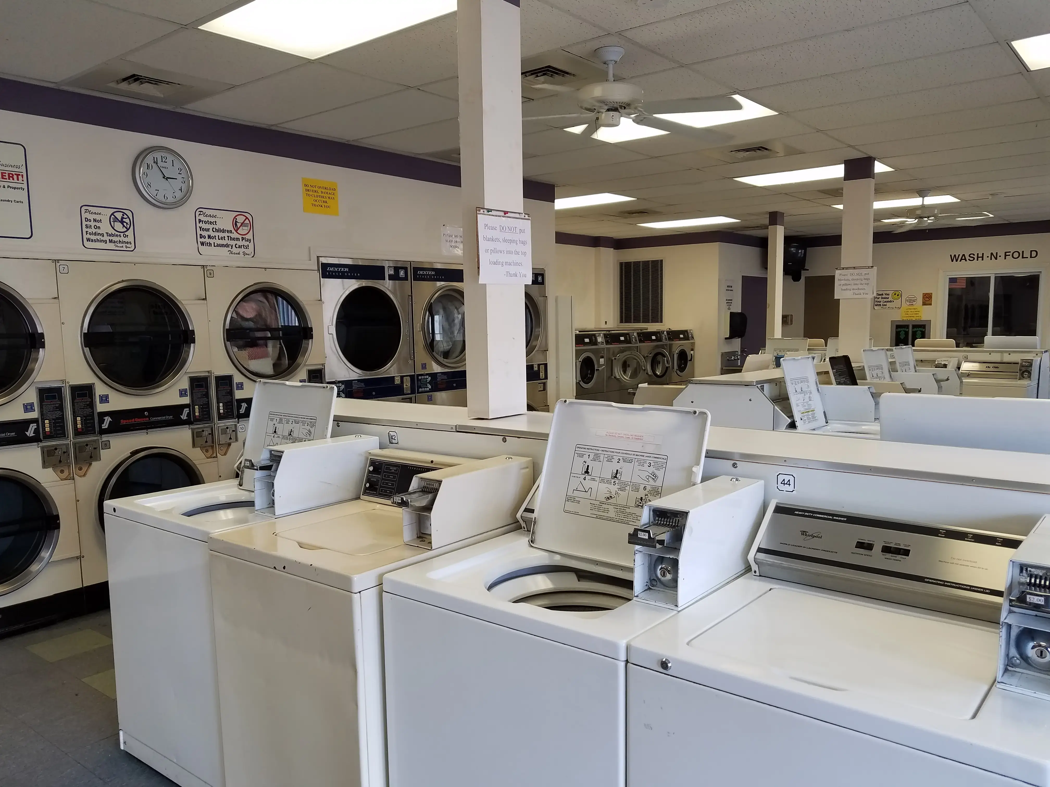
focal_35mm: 26
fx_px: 789
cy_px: 394
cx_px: 525
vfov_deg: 53.1
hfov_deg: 67.3
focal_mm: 4.2
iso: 80
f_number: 1.7
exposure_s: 1/120
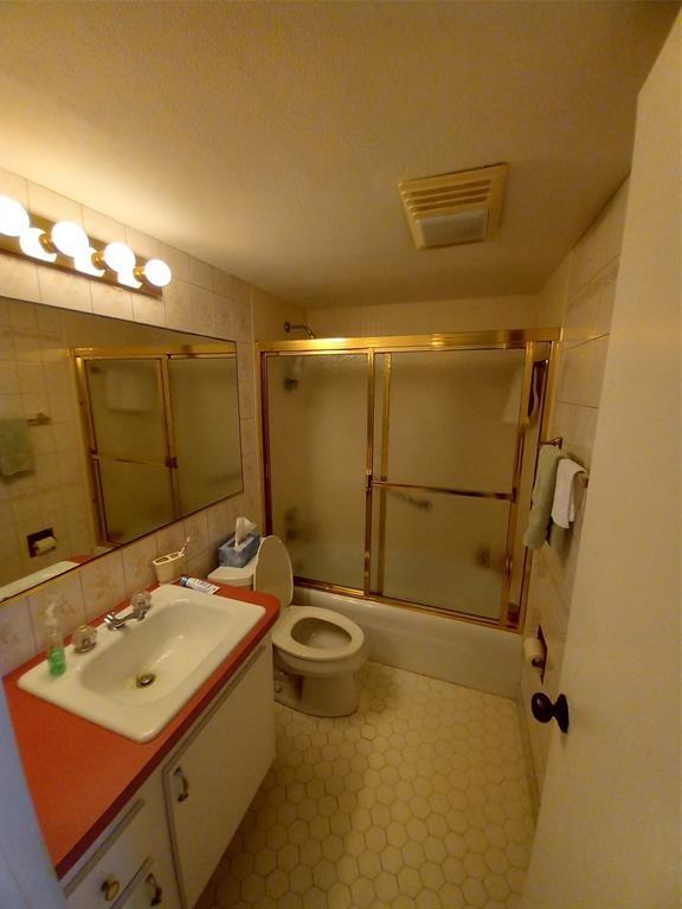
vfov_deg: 106.2
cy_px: 454
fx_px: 341
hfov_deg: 89.9
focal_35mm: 13
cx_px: 341
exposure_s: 1/60
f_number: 2.2
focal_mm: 1.13
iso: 100
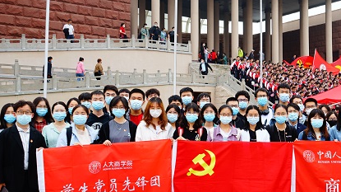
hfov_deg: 43.4
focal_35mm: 47
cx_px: 215
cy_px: 101
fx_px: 425
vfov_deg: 25.4
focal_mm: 31
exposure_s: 1/50
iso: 100
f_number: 10
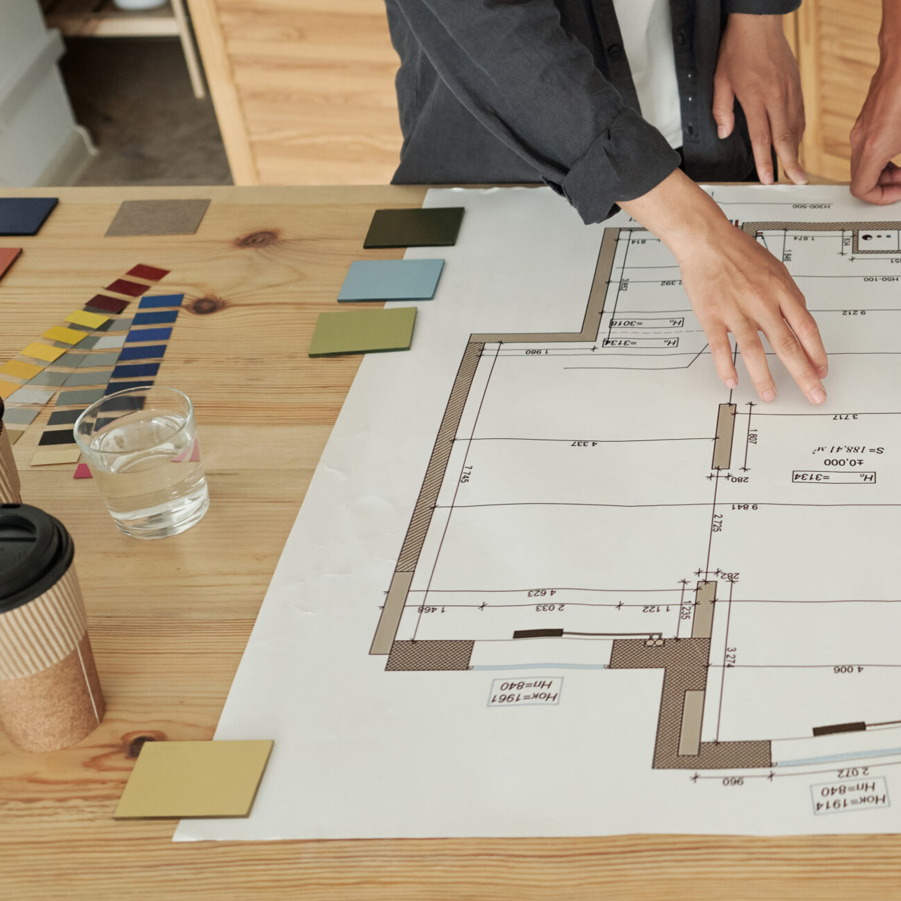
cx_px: 870
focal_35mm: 59
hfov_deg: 27.6
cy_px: 420
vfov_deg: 29.1
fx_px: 1737
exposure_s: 1/200
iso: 800
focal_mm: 23
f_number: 3.2
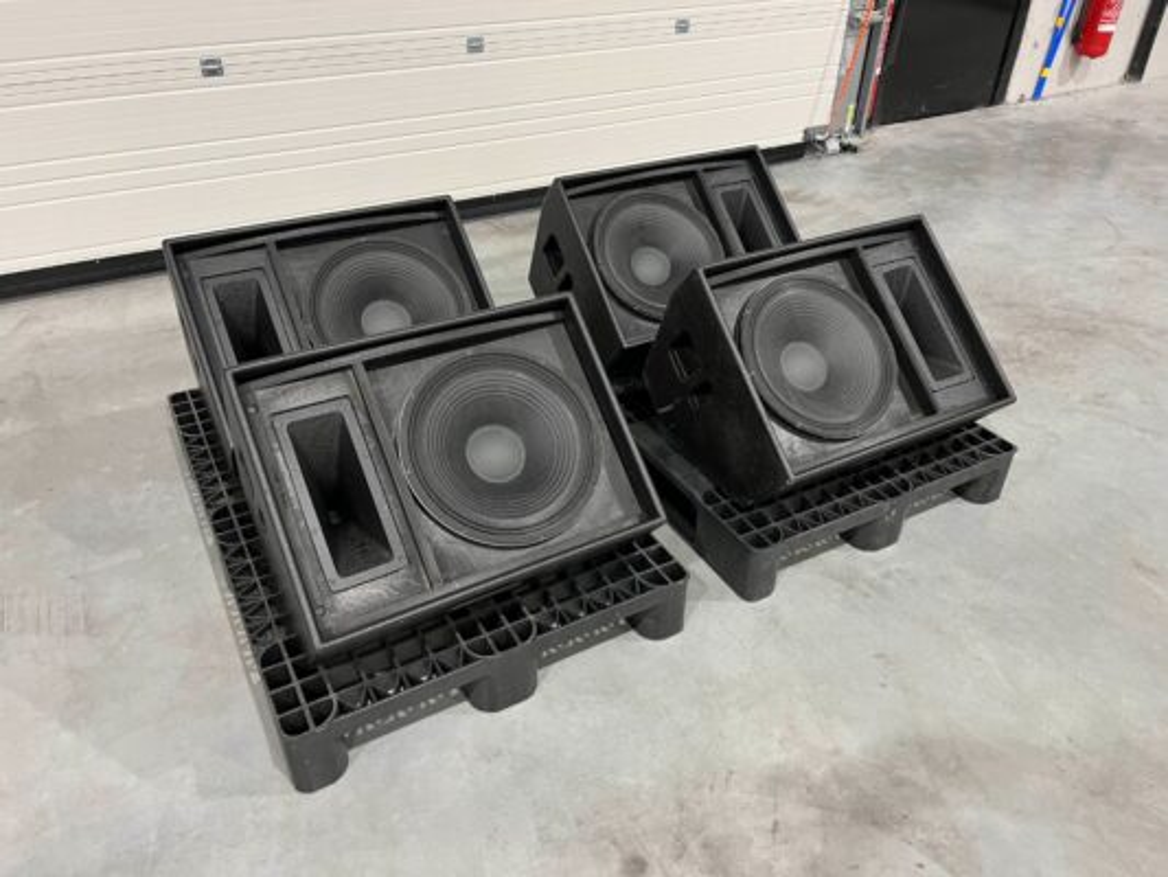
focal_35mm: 26
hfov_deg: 67.3
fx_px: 877
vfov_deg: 53.1
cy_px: 438
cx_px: 584
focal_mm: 5.7
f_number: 1.5
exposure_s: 1/60
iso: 200
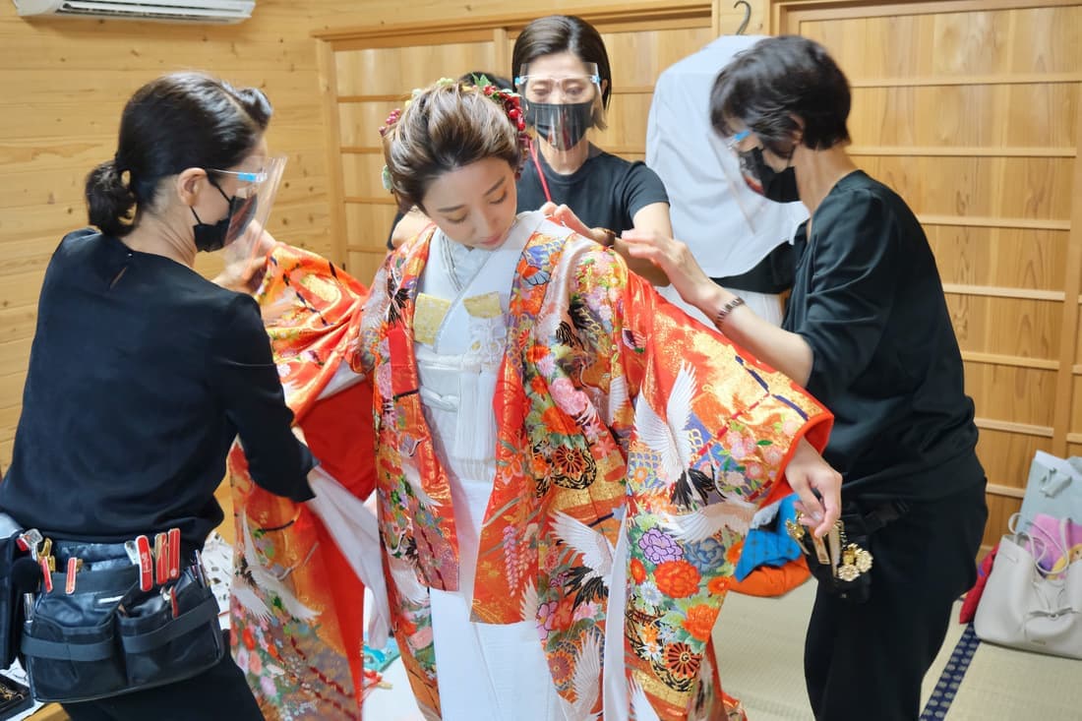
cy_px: 360
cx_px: 541
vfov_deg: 37.8
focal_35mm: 35
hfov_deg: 54.4
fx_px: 1052
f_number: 4
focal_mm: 23.5
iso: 3200
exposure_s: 1/60
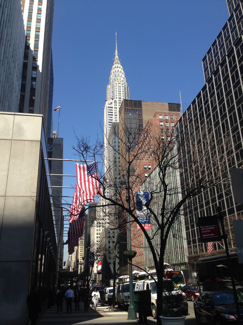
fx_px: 309
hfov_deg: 42.9
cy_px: 162
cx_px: 122
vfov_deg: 55.4
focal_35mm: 33
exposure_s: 1/1153
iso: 50
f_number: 2.4
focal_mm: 4.12
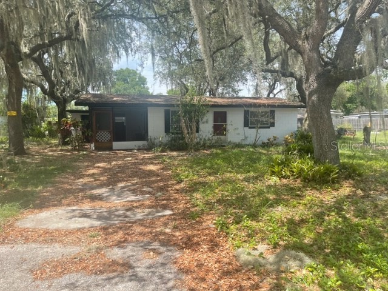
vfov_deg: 53.1
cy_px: 146
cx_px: 194
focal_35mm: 26
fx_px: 291
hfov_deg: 67.3
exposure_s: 1/1003
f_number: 1.6
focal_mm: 5.1
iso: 32
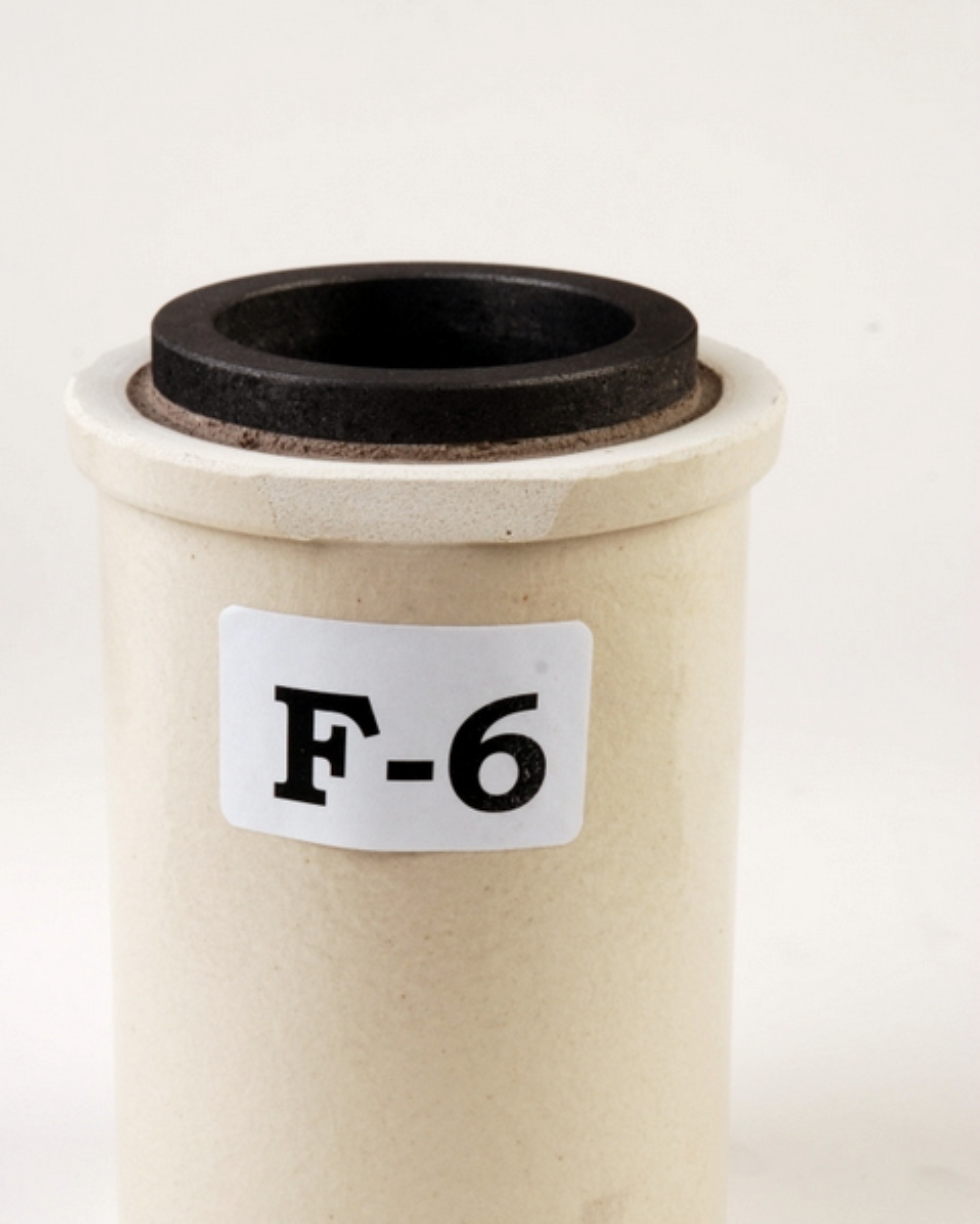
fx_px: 4782
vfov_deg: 14.6
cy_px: 804
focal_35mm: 132
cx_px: 436
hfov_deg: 11.7
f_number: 14
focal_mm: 70
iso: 100
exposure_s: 1/60
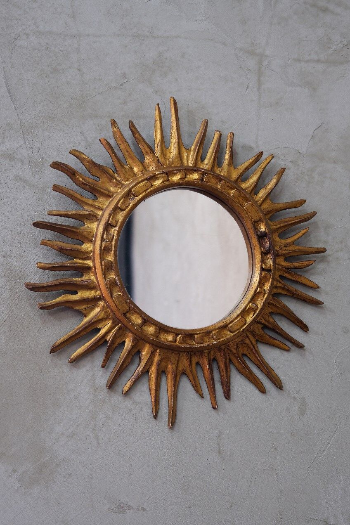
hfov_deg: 20.3
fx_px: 977
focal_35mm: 67
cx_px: 175
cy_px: 262
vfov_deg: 30.1
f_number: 4
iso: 1250
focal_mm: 44.7
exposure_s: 1/60
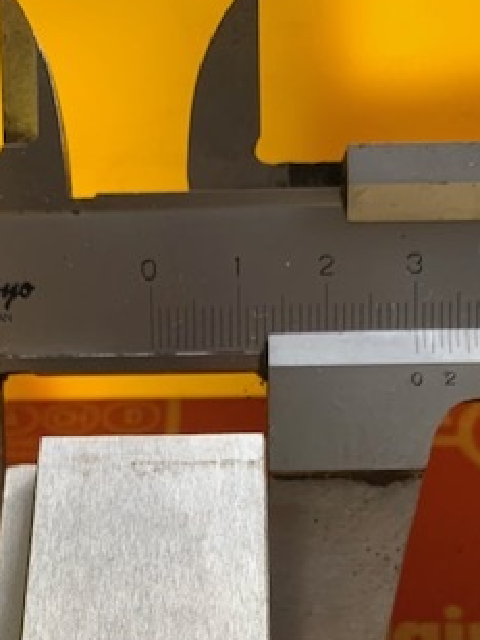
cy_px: 636
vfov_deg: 32.7
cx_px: 212
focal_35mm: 54
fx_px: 998
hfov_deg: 27.0
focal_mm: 4.25
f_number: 1.8
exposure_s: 1/82
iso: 100
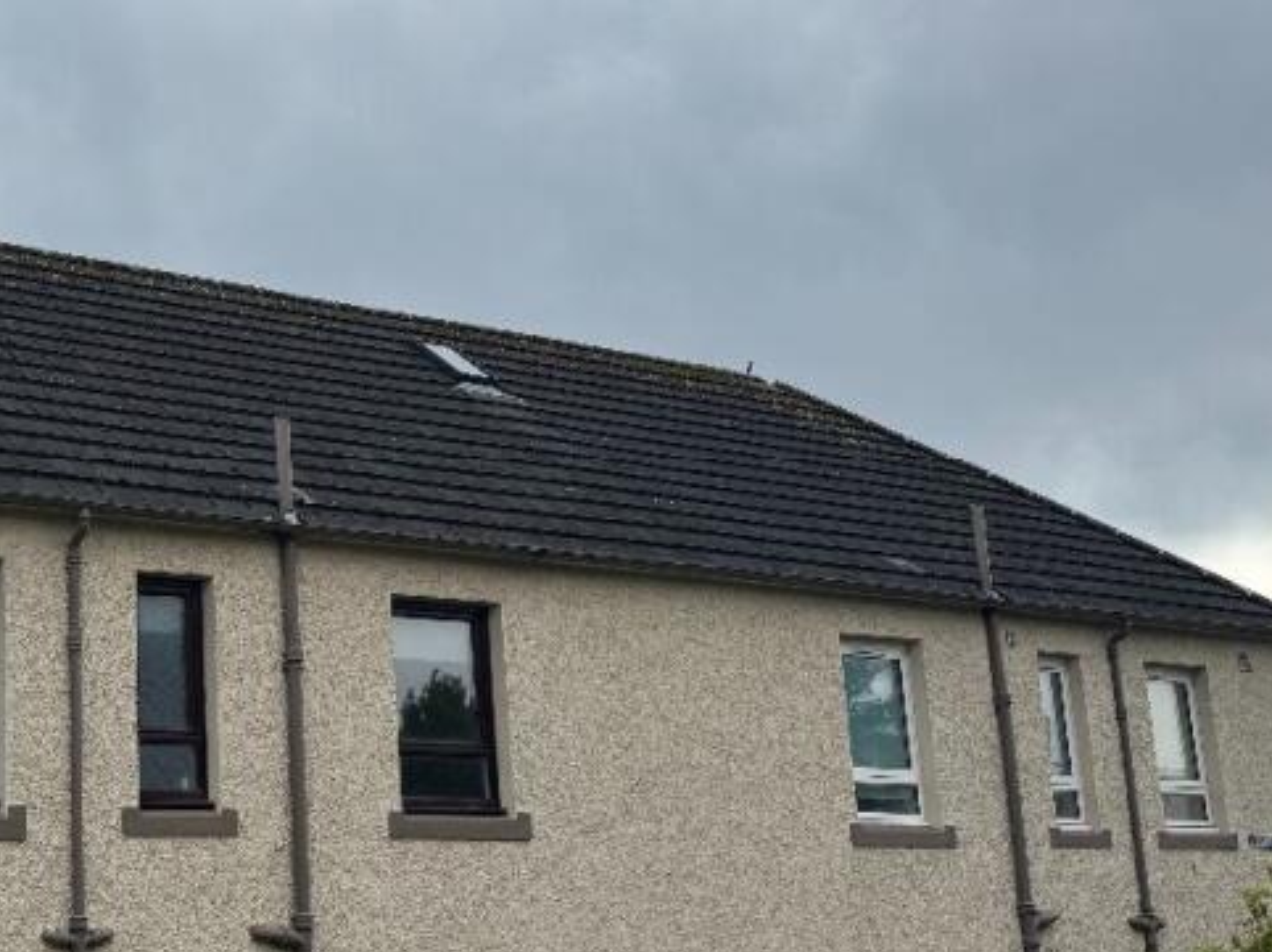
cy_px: 504
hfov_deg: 35.6
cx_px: 164
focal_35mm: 51
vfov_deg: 28.5
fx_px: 1873
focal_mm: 6.76
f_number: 1.78
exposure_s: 1/3597
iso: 80
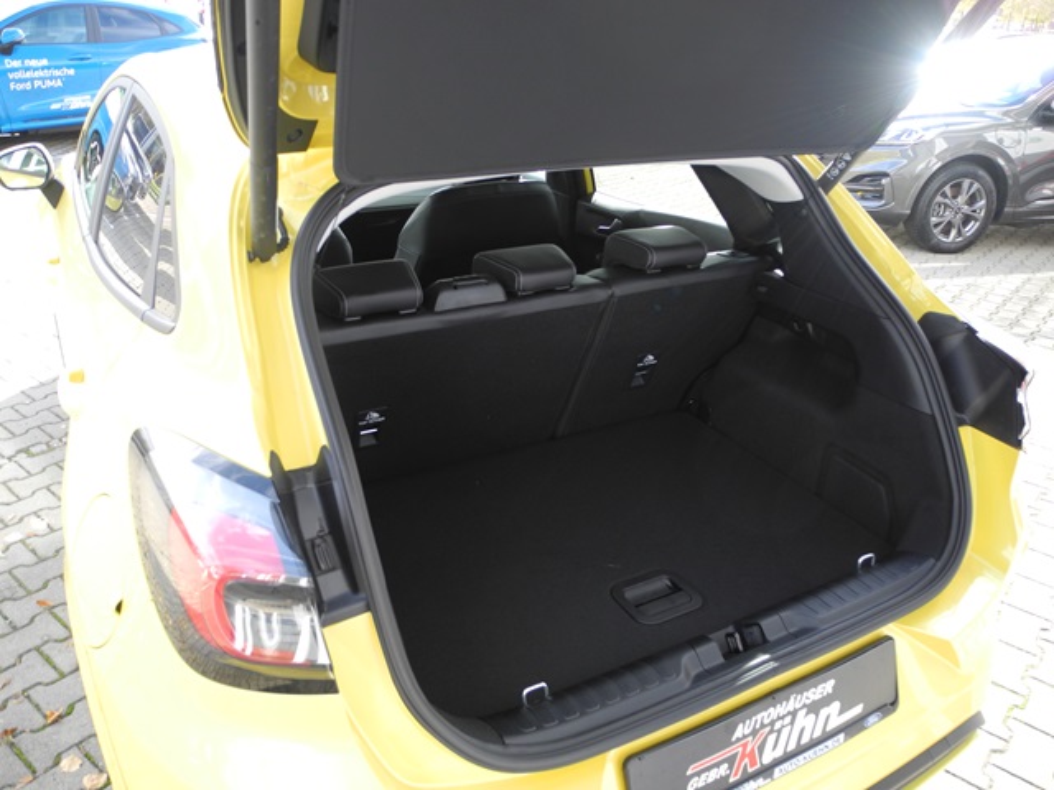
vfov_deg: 49.7
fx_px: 853
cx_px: 527
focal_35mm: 28
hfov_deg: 63.4
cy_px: 395
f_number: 2.8
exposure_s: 1/100
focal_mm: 6
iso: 100
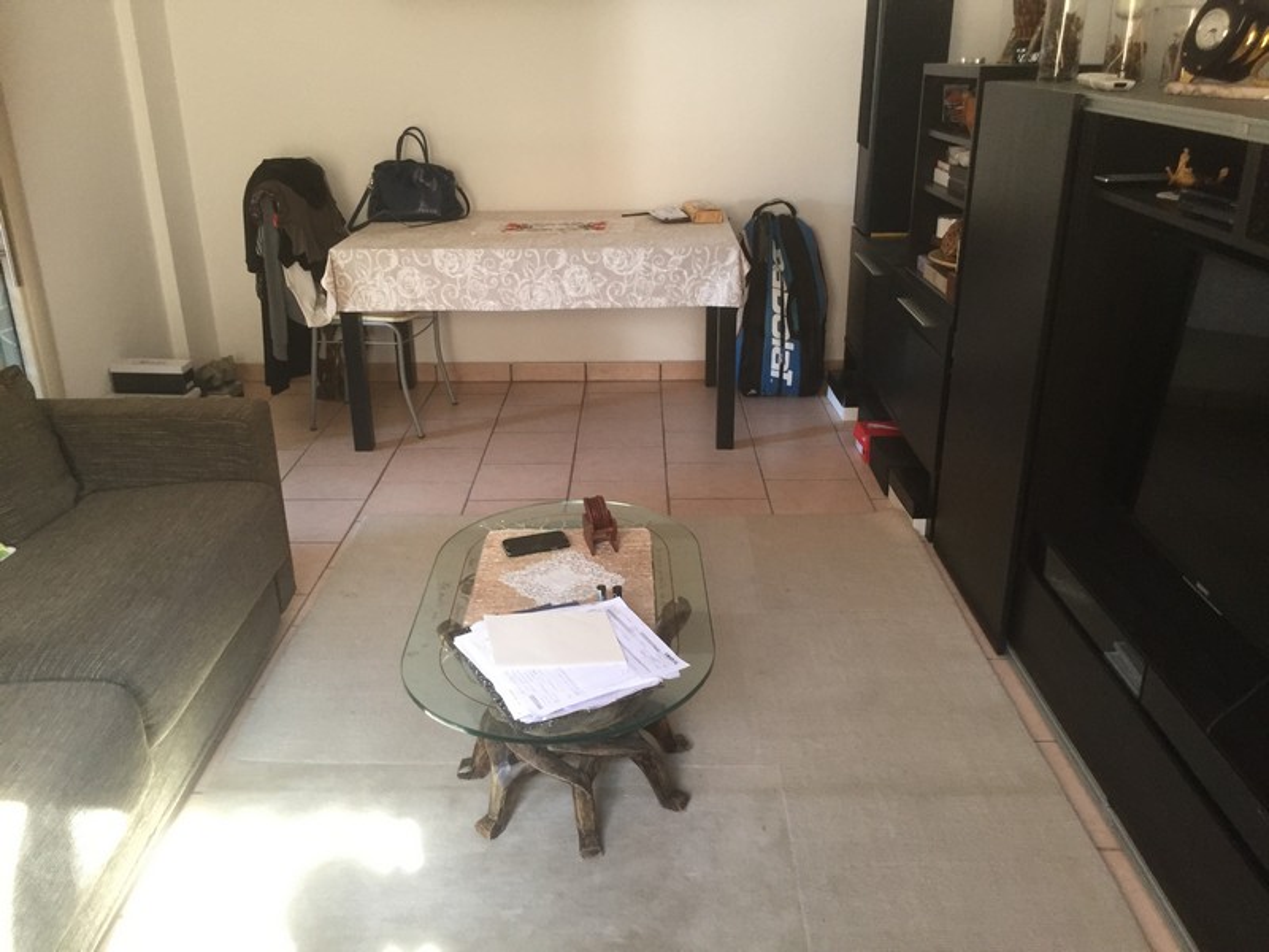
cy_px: 476
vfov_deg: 48.2
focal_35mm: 29
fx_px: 1063
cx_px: 634
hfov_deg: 61.7
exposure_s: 1/33
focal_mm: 4.15
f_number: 2.2
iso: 200
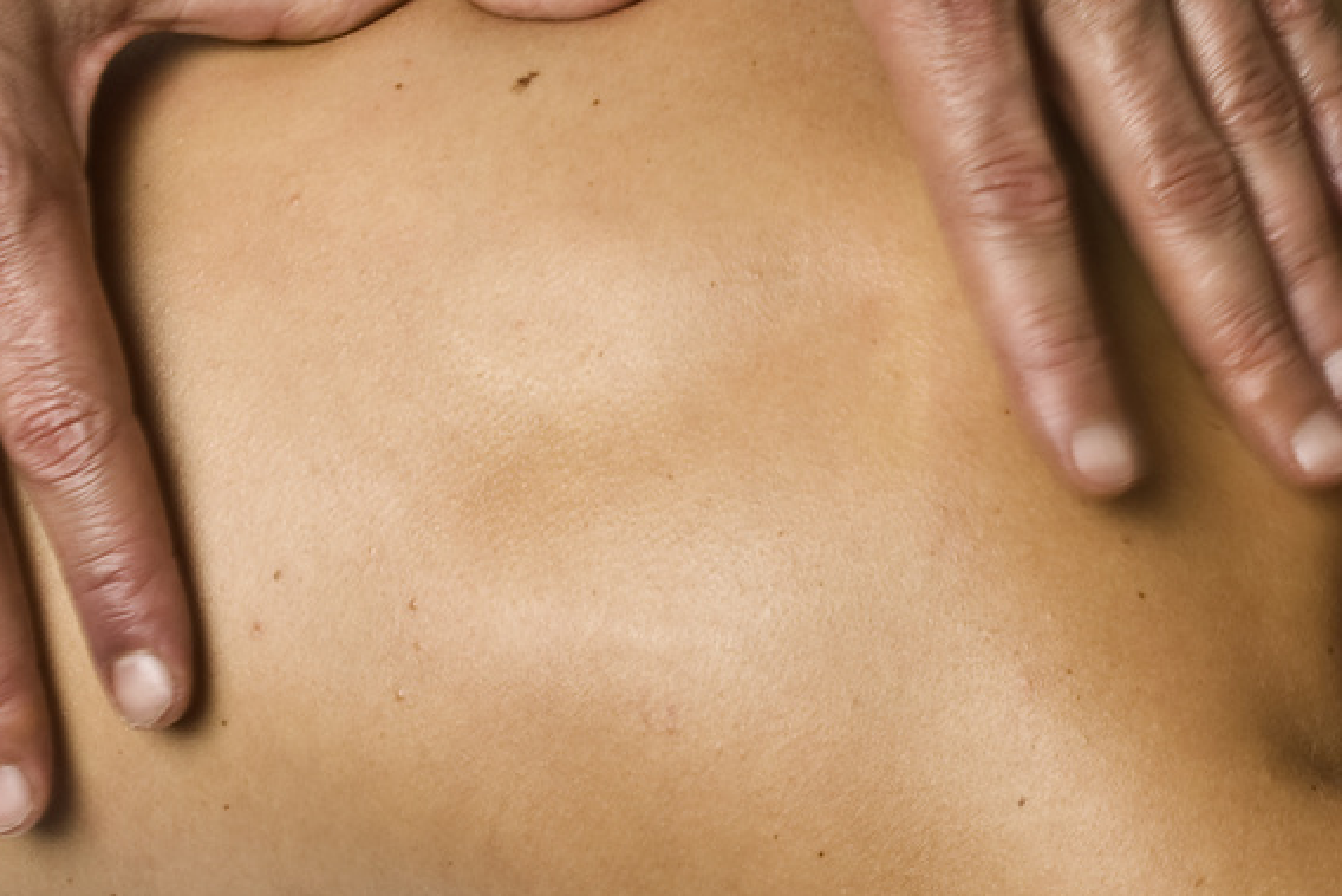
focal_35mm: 107
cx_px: 938
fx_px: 3989
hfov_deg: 19.0
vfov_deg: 12.8
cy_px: 459
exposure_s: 1/60
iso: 100
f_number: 11
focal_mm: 24
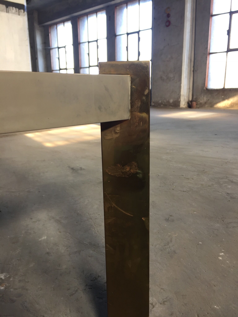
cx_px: 119
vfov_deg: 61.7
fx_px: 266
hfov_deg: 48.2
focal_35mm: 29
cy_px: 158
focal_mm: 4.15
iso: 40
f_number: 2.2
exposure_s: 1/33
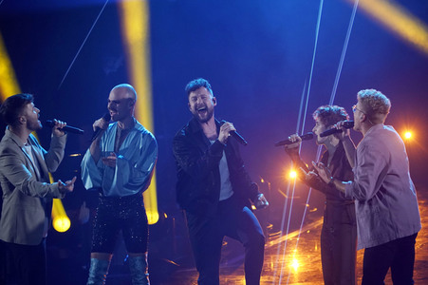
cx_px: 214
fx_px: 3635
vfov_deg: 4.5
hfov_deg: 6.7
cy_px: 142
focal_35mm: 306
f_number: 6.3
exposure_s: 1/160
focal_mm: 306
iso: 4000
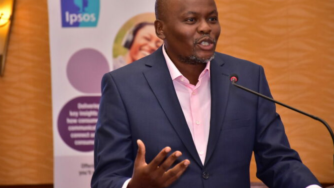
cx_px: 162
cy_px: 78
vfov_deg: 5.7
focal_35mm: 212
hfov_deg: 10.2
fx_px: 1877
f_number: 5.6
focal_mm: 130
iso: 1600
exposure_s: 1/125
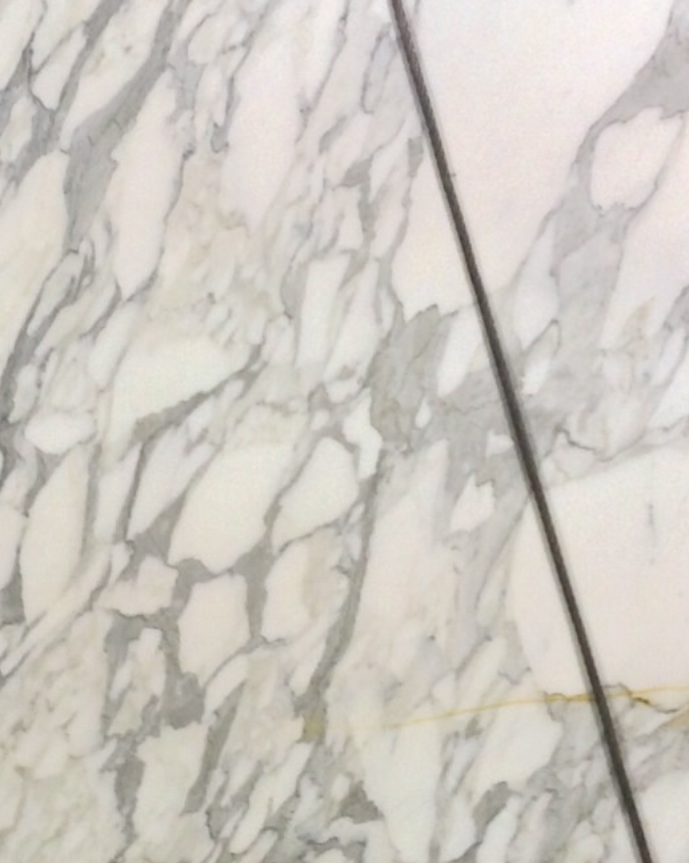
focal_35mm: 102
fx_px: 2602
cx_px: 81
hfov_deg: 14.9
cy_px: 574
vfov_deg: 18.8
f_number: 2.4
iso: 64
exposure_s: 1/20
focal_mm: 4.13
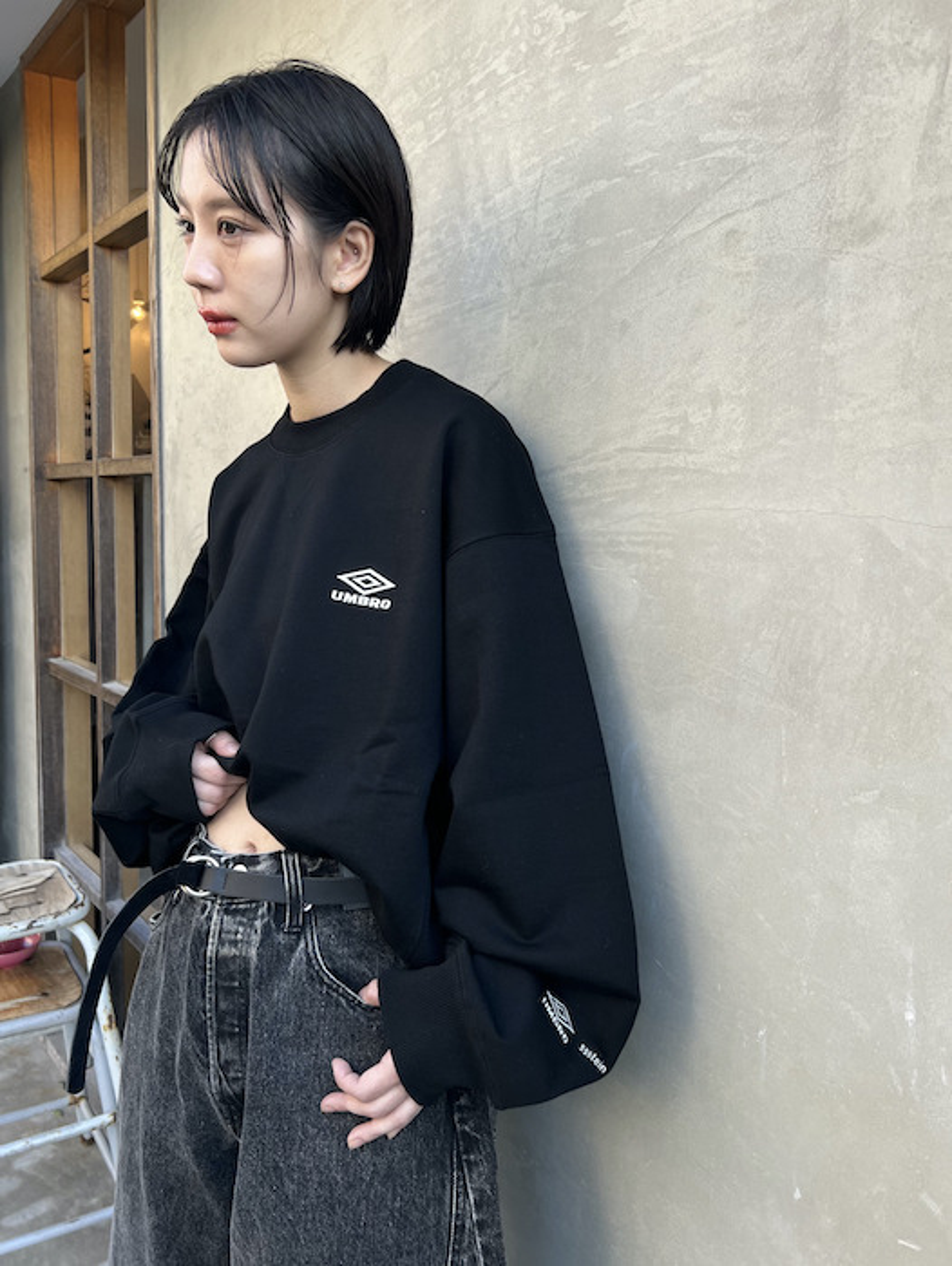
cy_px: 633
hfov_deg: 53.1
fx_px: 952
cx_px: 476
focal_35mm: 26
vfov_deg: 67.3
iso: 40
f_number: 1.5
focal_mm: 5.7
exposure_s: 1/279
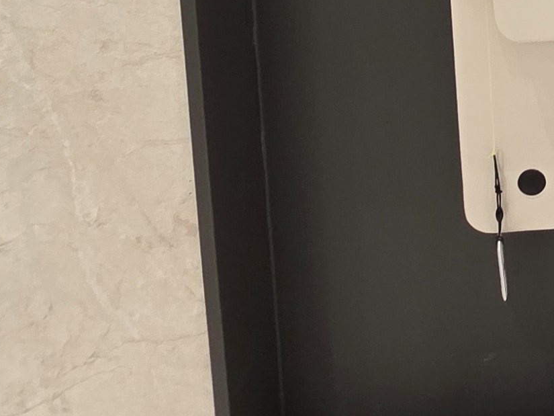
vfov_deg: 17.9
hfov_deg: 20.1
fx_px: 1008
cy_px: -360
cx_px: 1043
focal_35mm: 63
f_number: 1.9
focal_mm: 2.2
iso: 160
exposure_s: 1/120
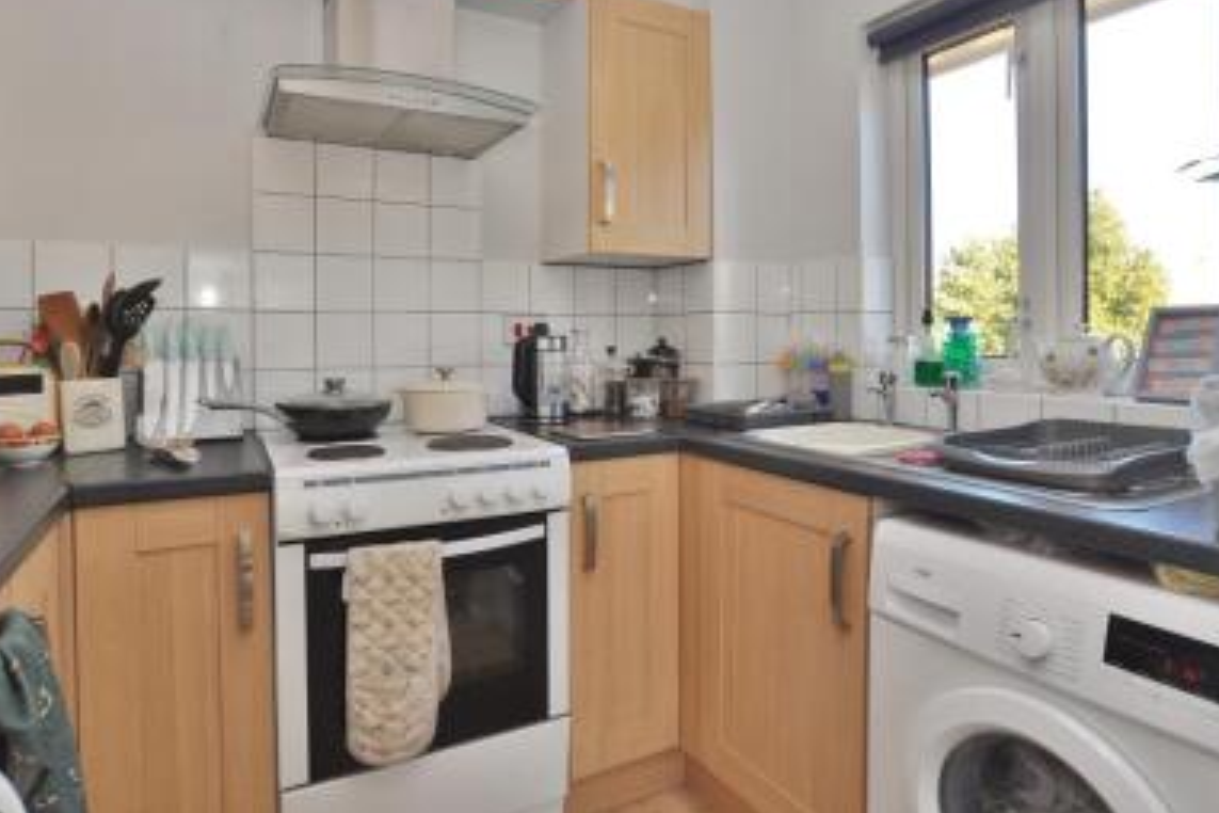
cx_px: 630
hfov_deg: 82.2
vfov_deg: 59.7
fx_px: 698
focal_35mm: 21
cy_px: 312
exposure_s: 1/125
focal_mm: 11
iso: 320
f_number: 5.6
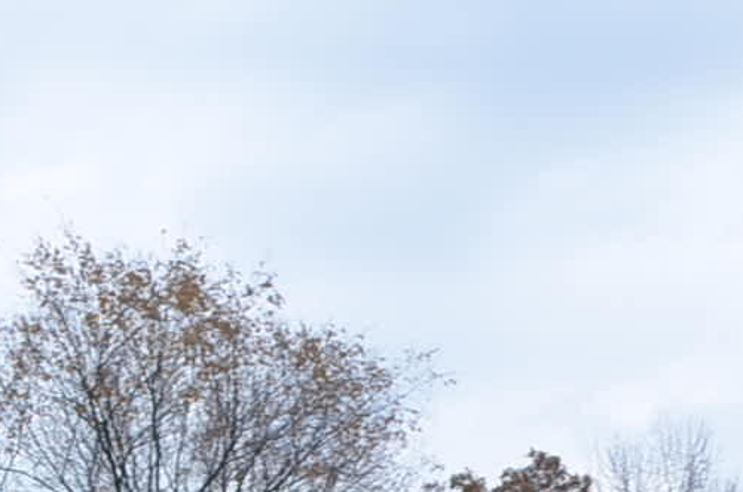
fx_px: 2739
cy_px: 1104
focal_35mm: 133
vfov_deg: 9.4
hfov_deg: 14.9
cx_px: -162
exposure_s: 1/125
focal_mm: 18
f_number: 5.6
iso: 250
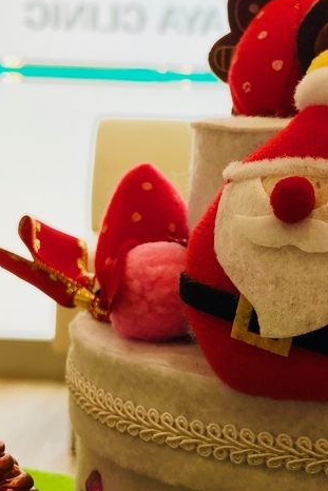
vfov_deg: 31.4
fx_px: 874
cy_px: 211
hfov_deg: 21.2
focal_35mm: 64
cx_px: 214
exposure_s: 1/160
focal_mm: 3.99
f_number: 1.8
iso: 20
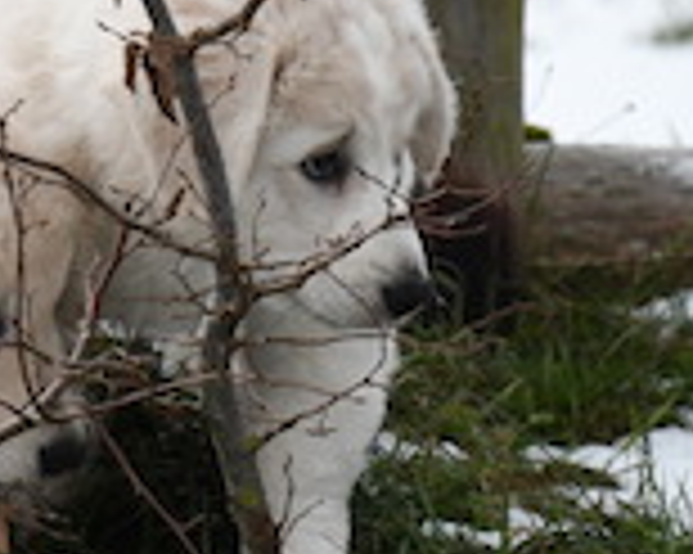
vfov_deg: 3.5
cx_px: 36
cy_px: 72
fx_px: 8998
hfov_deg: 4.4
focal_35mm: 439
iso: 1600
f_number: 4
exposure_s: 1/640
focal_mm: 80
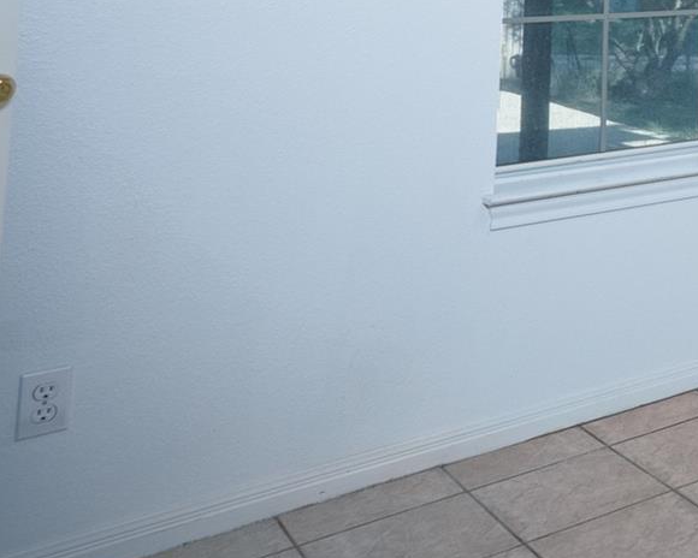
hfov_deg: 25.0
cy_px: -167
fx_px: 1095
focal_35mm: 53
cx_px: 1096
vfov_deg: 24.8
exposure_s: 1/13
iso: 1250
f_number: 6.3
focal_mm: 16
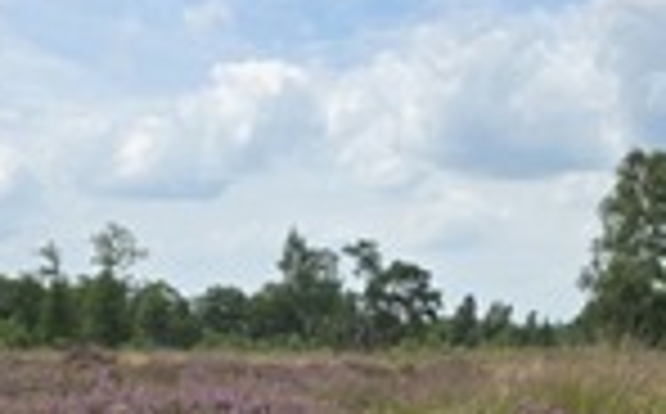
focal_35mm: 76
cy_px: 673
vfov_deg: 15.4
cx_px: 500
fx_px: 1377
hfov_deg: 26.8
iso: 80
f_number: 1.7
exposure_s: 1/4650
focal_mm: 6.3
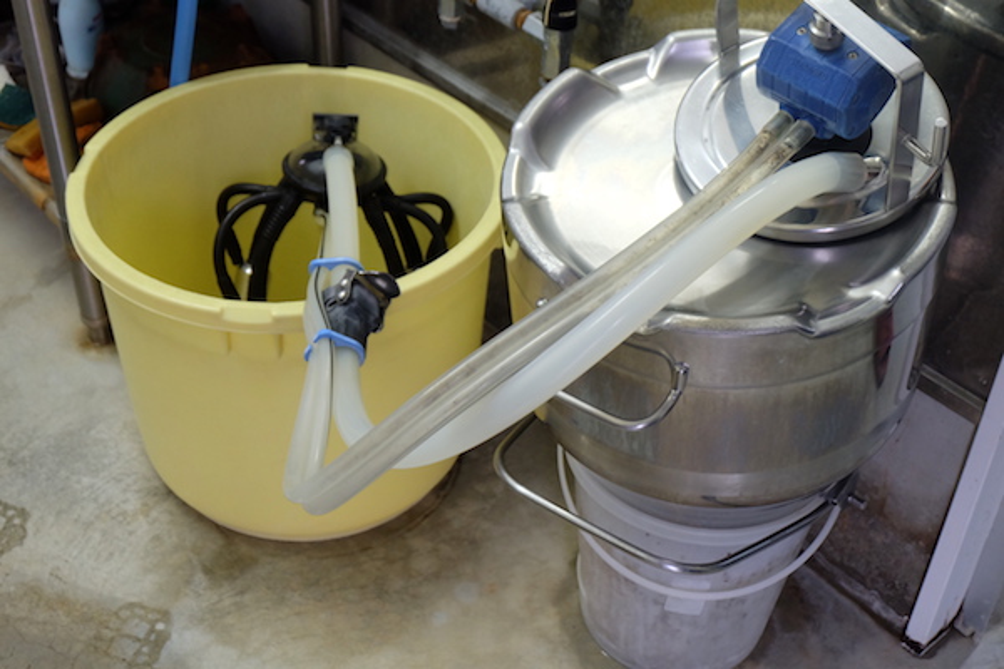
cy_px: 334
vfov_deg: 27.5
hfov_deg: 40.3
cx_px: 502
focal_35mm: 49
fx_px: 1366
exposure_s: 1/30
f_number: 5
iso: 1600
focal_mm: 32.5
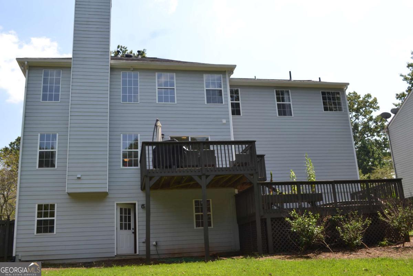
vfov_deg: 40.0
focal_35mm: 33
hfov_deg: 57.2
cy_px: 138
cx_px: 206
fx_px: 379
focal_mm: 22
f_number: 7.1
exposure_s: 1/200
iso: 100
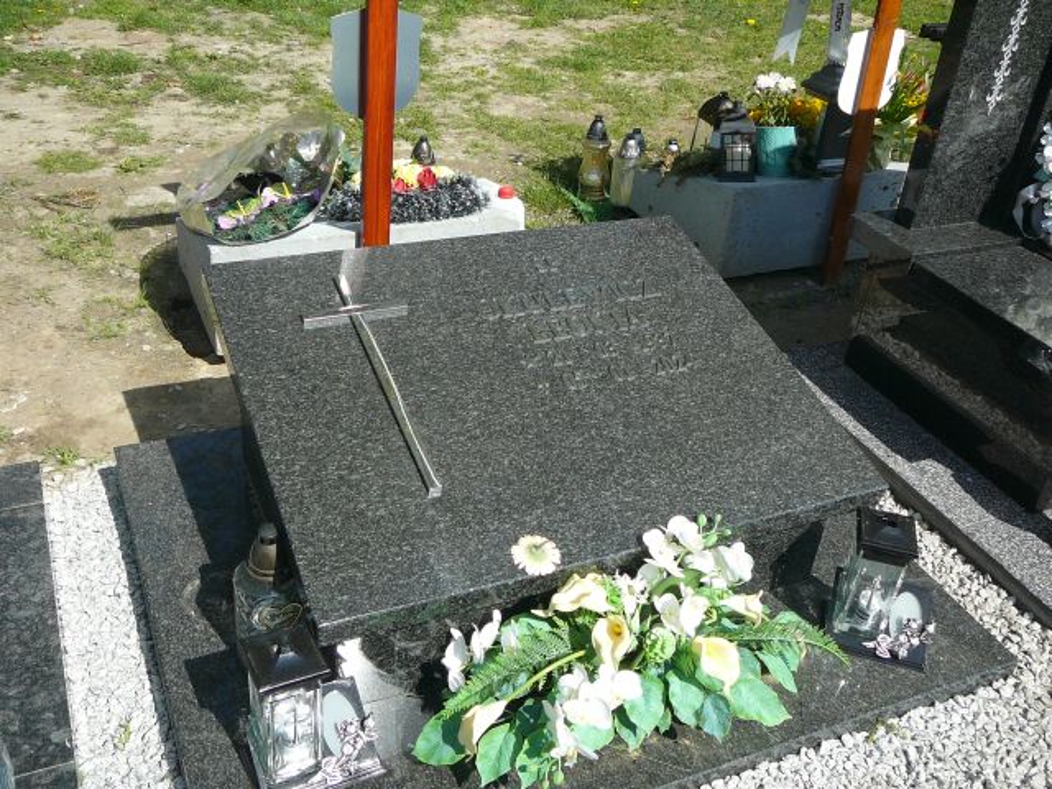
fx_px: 1064
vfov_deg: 40.7
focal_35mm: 35
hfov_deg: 52.6
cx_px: 526
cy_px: 394
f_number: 2.8
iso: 80
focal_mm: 5.2
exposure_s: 1/1000
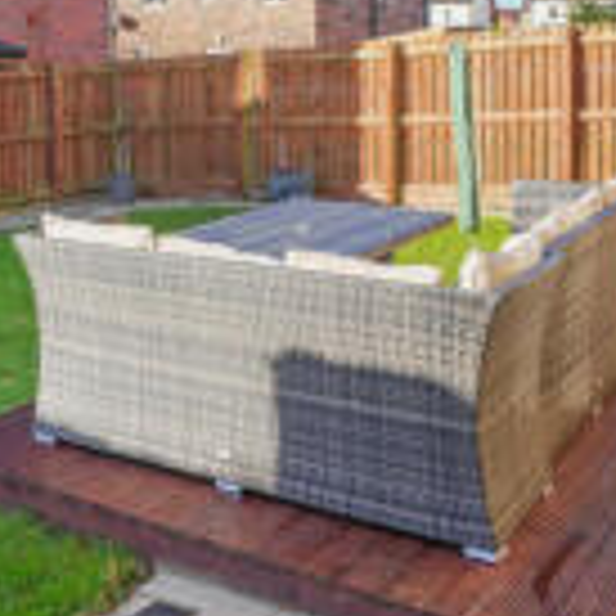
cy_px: 29
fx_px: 1007
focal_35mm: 50
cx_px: 90
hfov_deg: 32.7
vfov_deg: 31.9
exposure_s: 1/100
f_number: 8
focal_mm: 17
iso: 250
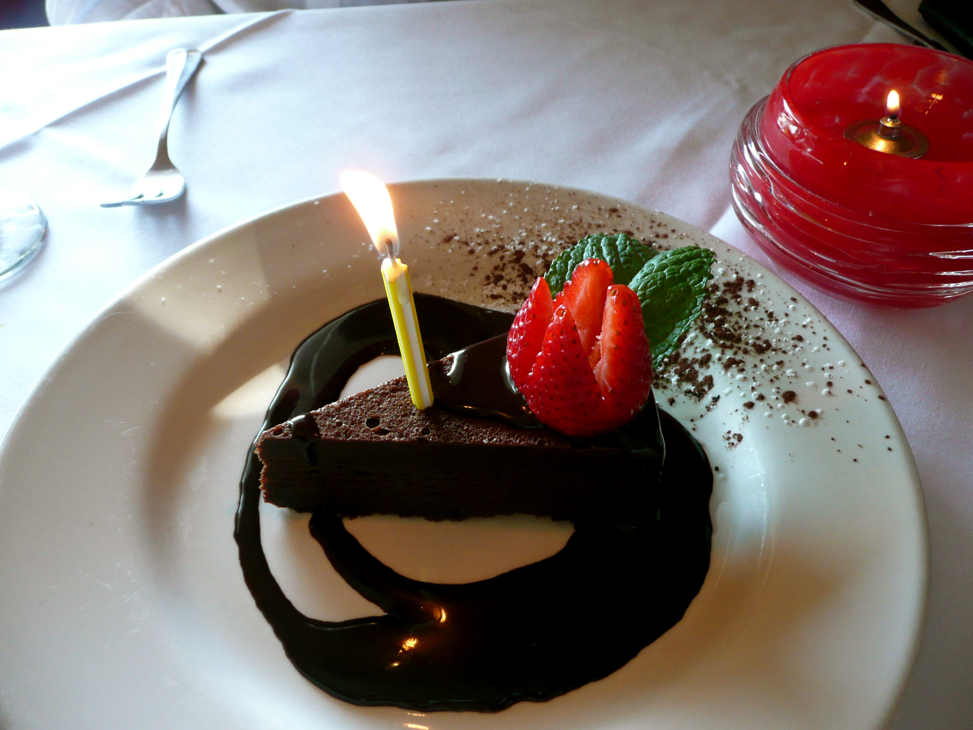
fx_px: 787
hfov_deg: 63.4
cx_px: 486
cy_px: 365
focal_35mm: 28
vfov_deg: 49.7
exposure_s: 1/40
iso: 200
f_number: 3.3
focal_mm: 4.6
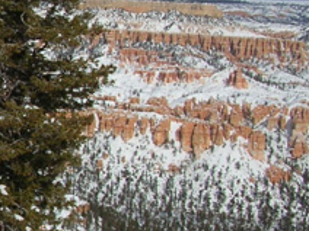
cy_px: 121
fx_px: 1178
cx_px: -248
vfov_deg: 11.2
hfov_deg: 13.4
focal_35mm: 132
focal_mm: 5.8
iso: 50
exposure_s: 1/758
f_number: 5.6
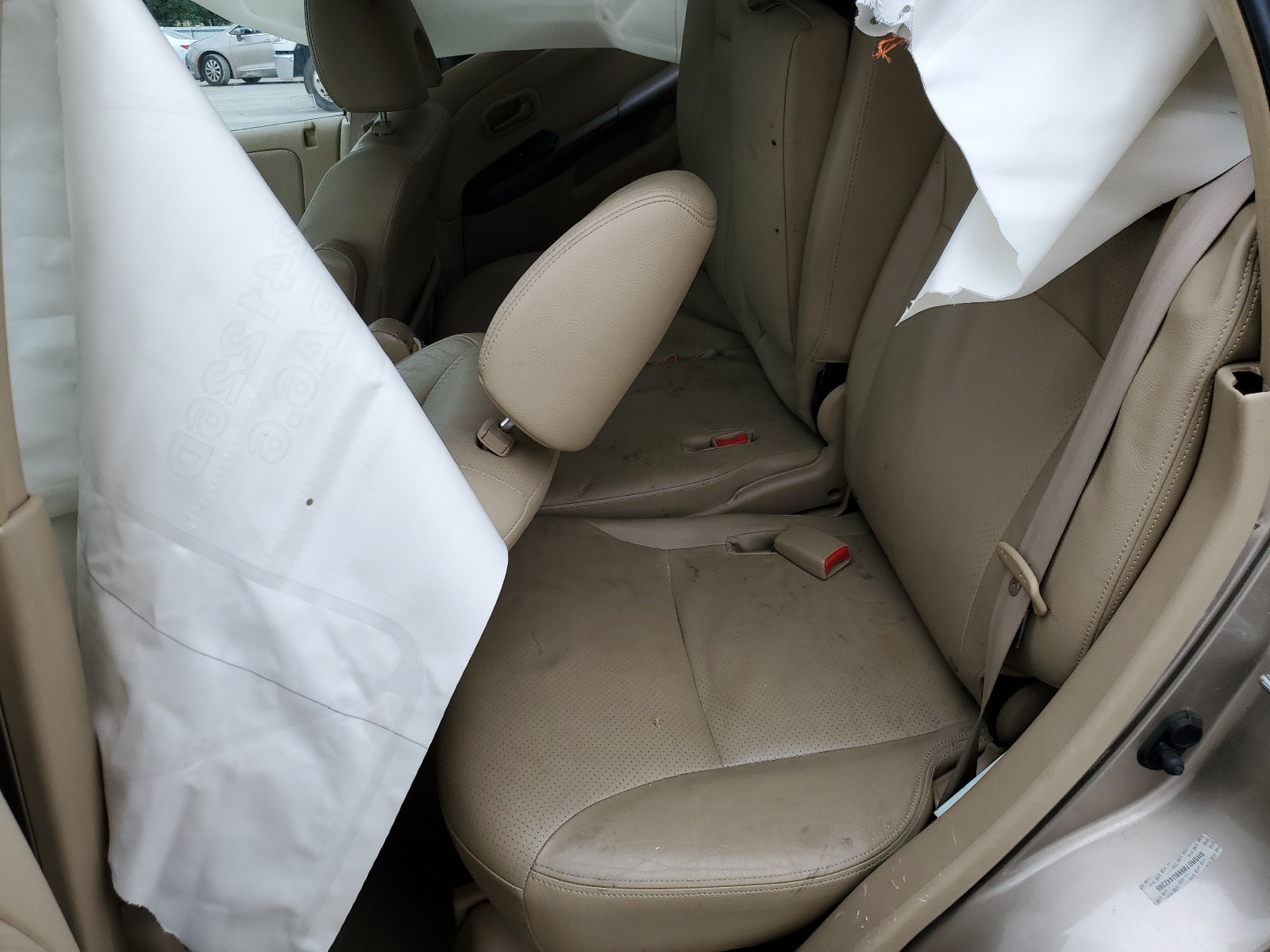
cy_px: 476
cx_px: 635
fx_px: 954
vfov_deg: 53.1
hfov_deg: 67.3
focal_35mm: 26
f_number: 1.5
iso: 50
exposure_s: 1/357
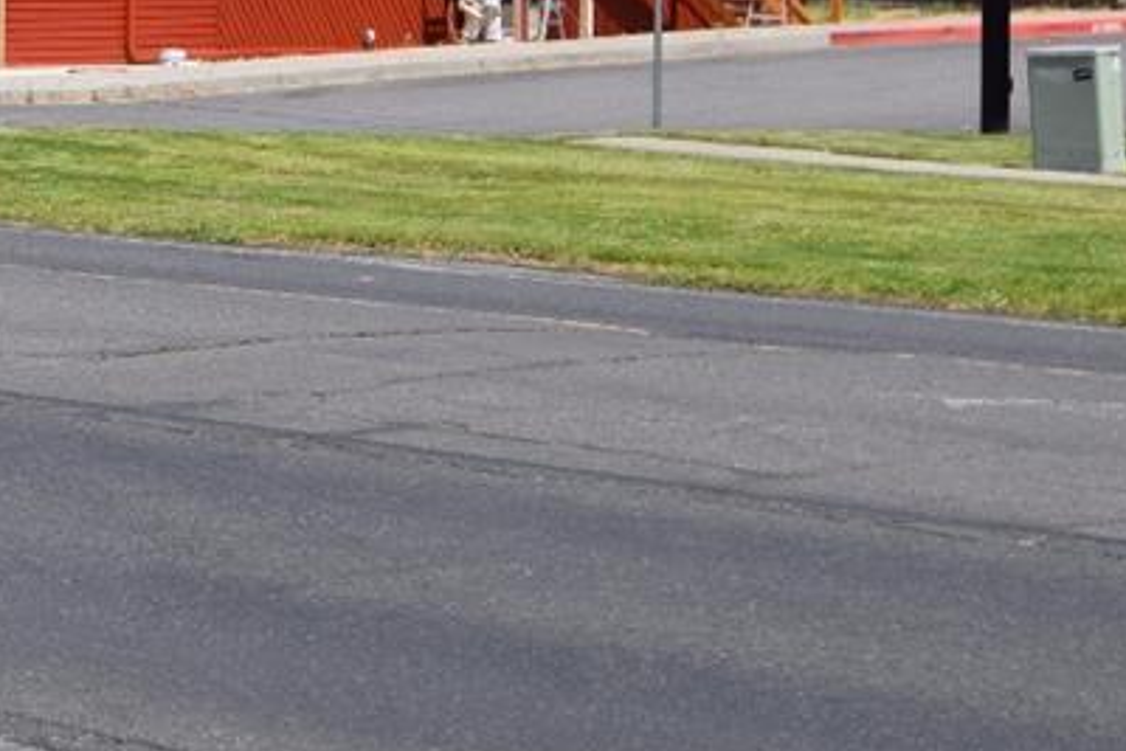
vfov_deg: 10.0
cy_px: -152
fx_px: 4224
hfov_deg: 14.3
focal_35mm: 135
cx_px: -487
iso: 200
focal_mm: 24
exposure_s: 1/320
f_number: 9
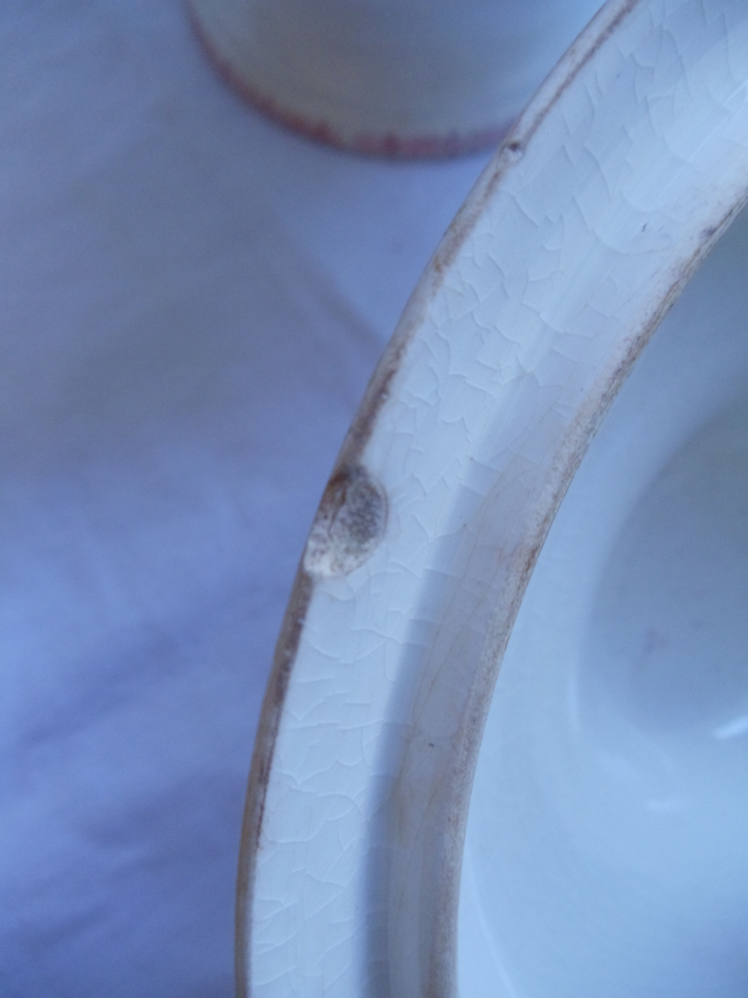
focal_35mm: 44
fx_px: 1268
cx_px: 374
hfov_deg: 32.9
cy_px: 499
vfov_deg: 42.9
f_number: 3.5
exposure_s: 1/30
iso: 200
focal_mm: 6
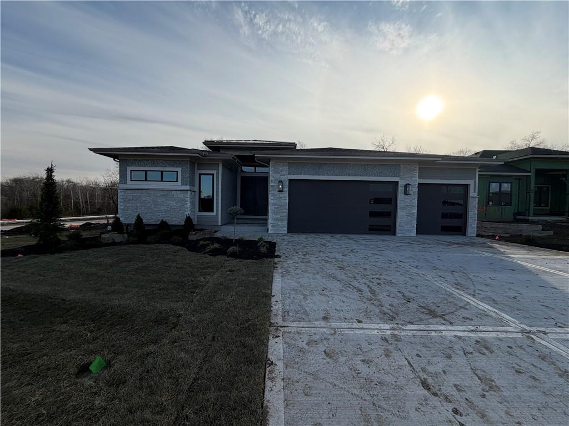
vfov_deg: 85.7
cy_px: 213
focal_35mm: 14
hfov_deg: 102.1
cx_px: 284
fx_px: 230
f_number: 2.2
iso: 25
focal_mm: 2.22
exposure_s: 1/1068
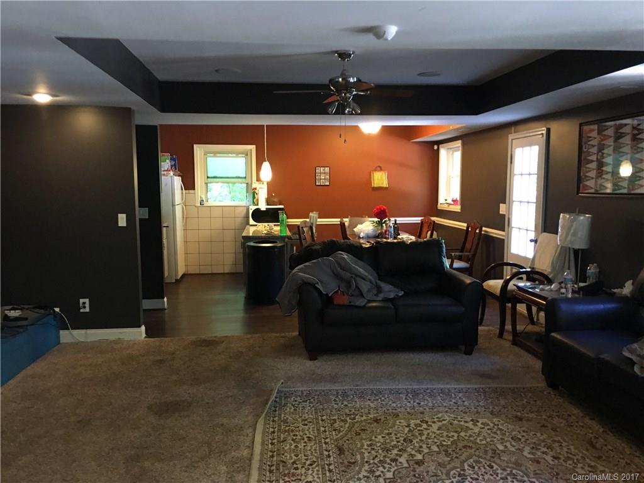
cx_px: 322
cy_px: 242
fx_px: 540
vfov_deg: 48.2
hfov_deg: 61.7
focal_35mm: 29
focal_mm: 4.15
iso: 64
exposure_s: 1/4
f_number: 2.2
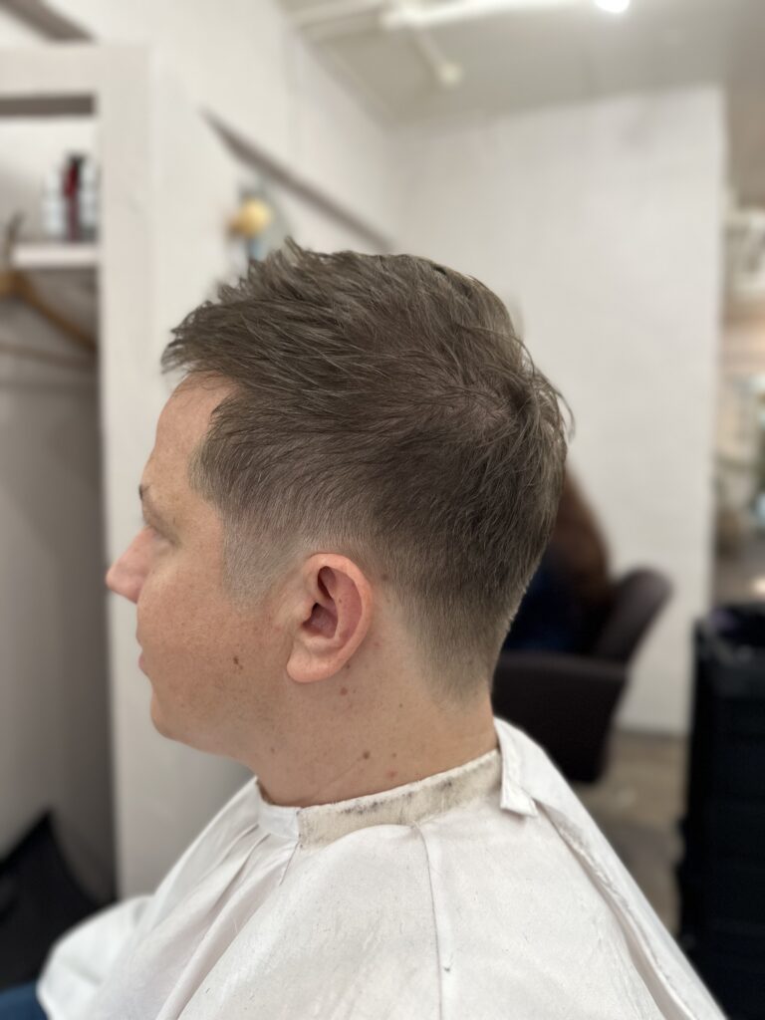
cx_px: 382
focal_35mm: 24
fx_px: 707
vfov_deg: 71.6
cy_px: 510
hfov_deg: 56.8
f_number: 1.78
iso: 125
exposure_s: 1/50
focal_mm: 6.86
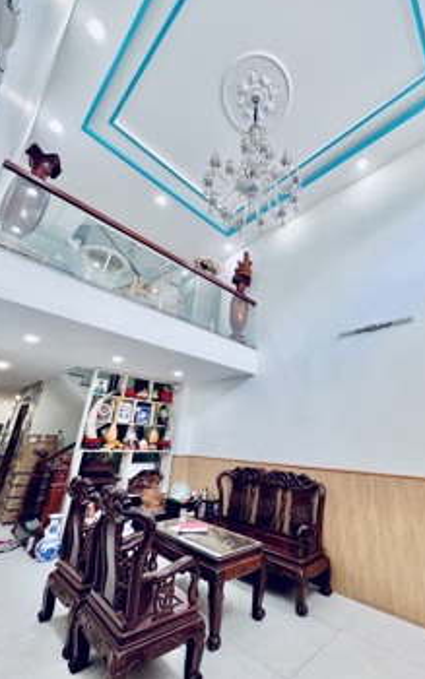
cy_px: 338
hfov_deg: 78.1
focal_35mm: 14
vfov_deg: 105.3
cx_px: 247
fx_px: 259
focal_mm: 1.57
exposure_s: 1/99
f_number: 1.8
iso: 64
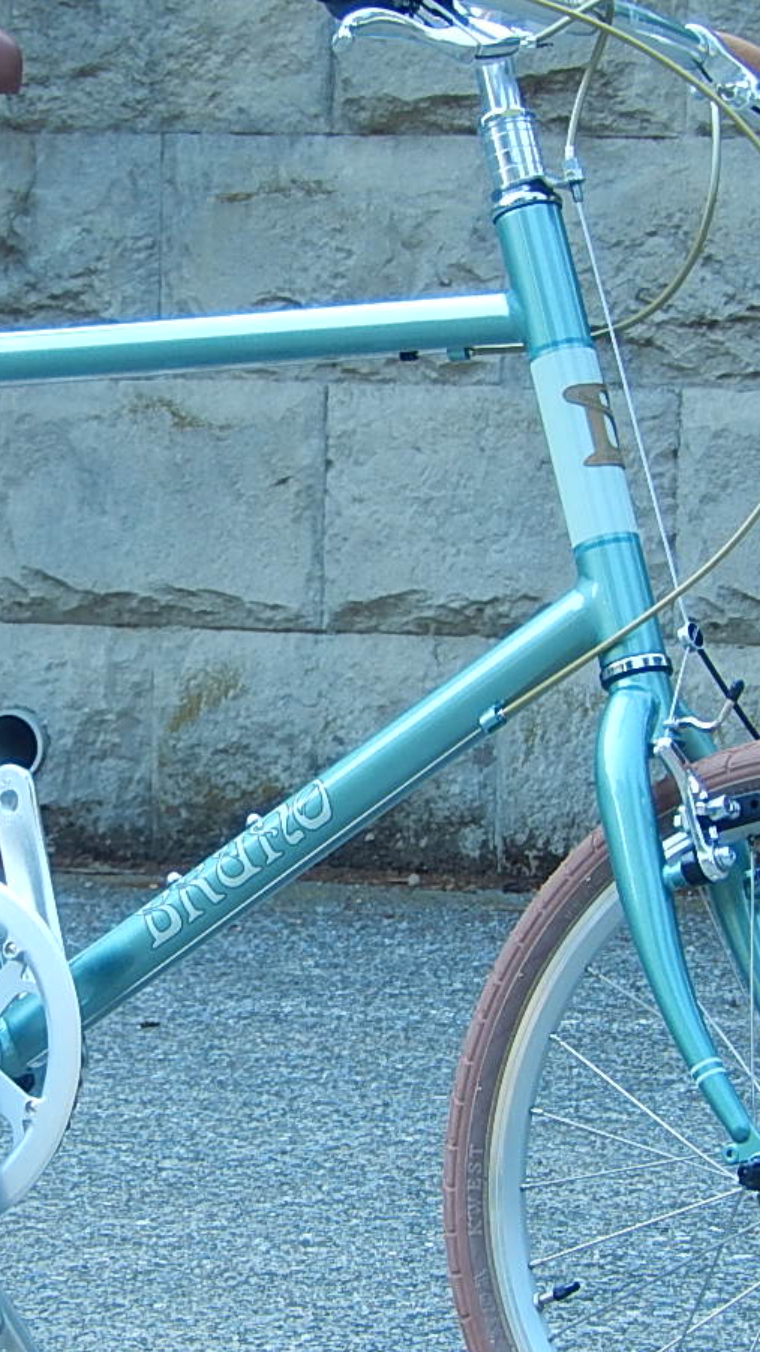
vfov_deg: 8.3
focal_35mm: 259
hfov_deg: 4.7
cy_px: 791
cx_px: 87
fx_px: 9284
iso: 125
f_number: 5.6
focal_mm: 24.1
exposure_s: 1/50
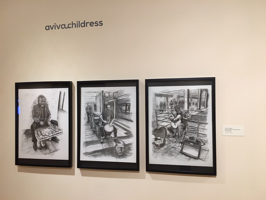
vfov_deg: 48.2
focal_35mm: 29
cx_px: 133
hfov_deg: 61.7
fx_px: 223
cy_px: 100
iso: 160
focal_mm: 4.15
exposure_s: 1/30
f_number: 2.2
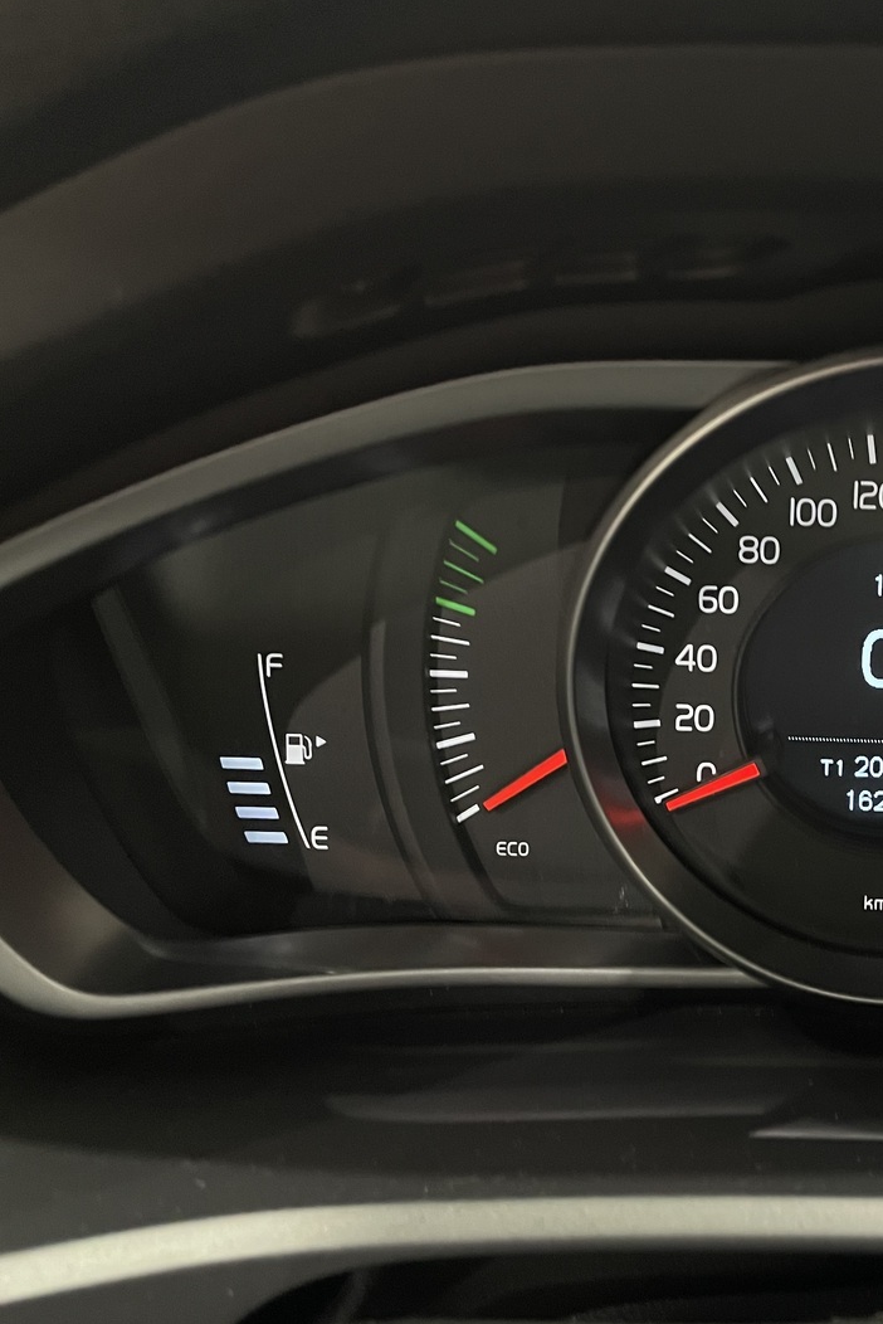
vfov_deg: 51.9
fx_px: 1360
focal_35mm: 37
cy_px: 666
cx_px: 845
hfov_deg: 33.4
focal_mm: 4.2
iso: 320
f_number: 1.6
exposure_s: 1/50
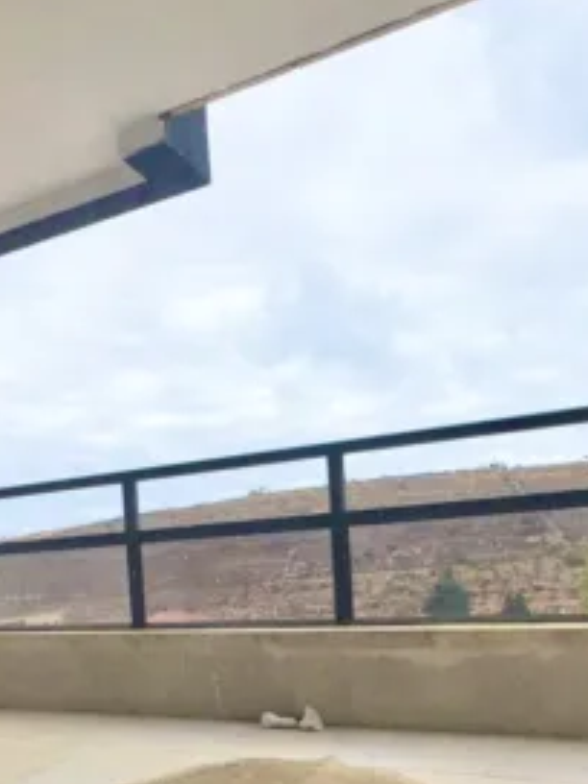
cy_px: 594
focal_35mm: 33
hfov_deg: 42.7
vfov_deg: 52.7
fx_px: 747
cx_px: 225
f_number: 2.2
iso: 32
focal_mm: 2.22
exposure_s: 1/3717
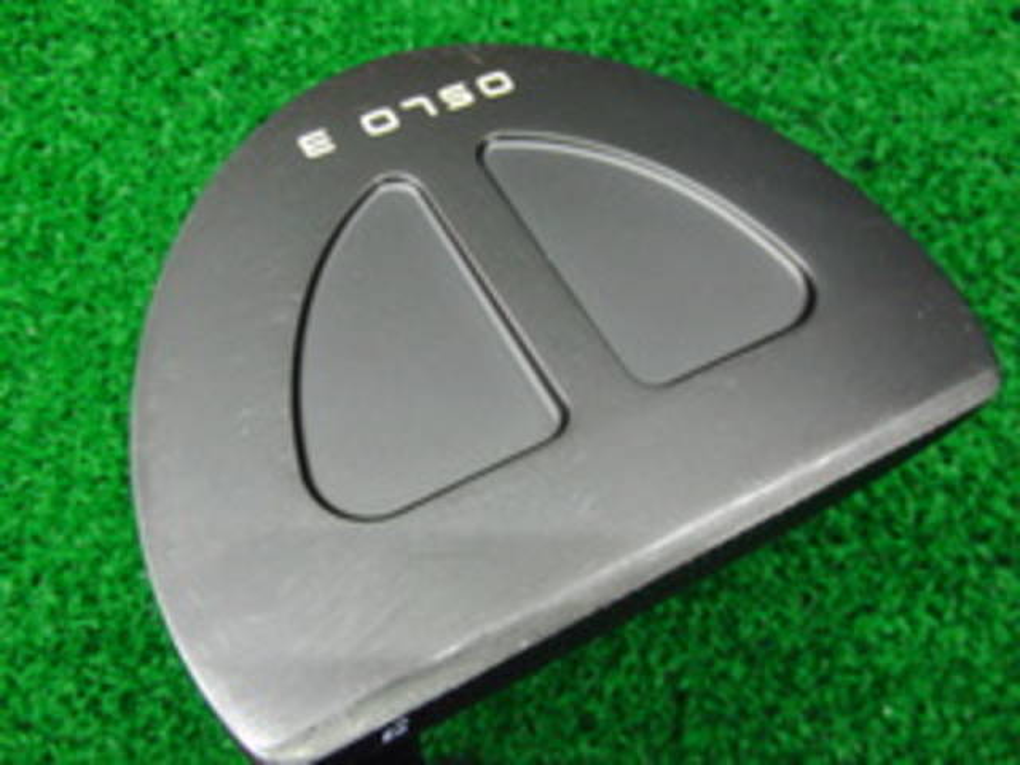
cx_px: 510
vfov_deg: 38.7
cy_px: 382
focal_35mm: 37
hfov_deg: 50.1
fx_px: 1090
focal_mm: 6.42
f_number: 3.6
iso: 400
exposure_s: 1/30
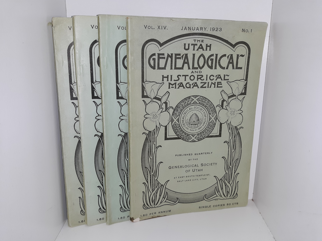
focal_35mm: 28
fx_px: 260
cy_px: 120
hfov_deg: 63.4
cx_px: 161
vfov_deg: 49.7
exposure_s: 1/154
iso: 40
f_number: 1.7
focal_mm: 3.7
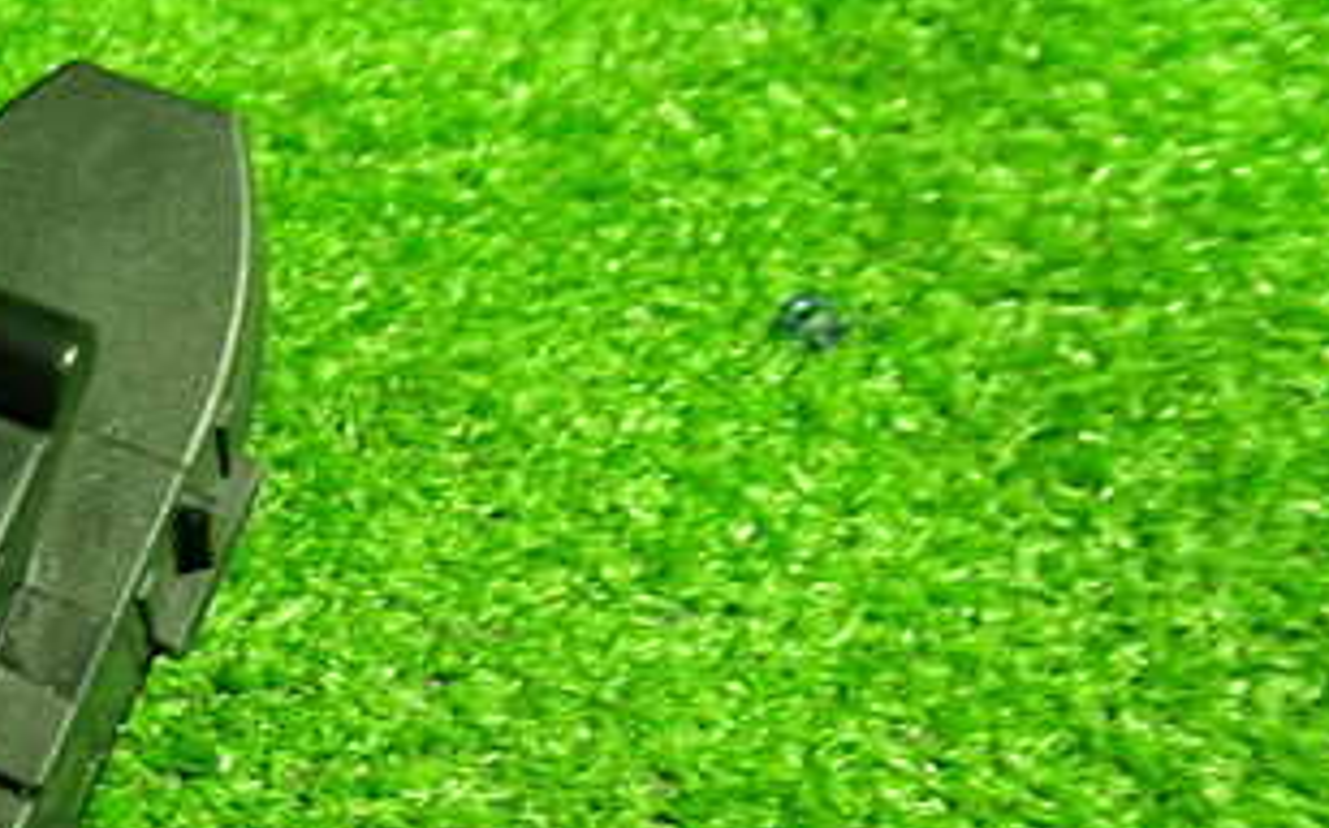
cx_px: 60
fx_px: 2244
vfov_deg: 20.9
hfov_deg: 31.0
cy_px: 518
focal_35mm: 62
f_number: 2.3
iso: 500
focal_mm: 5.4
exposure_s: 1/30
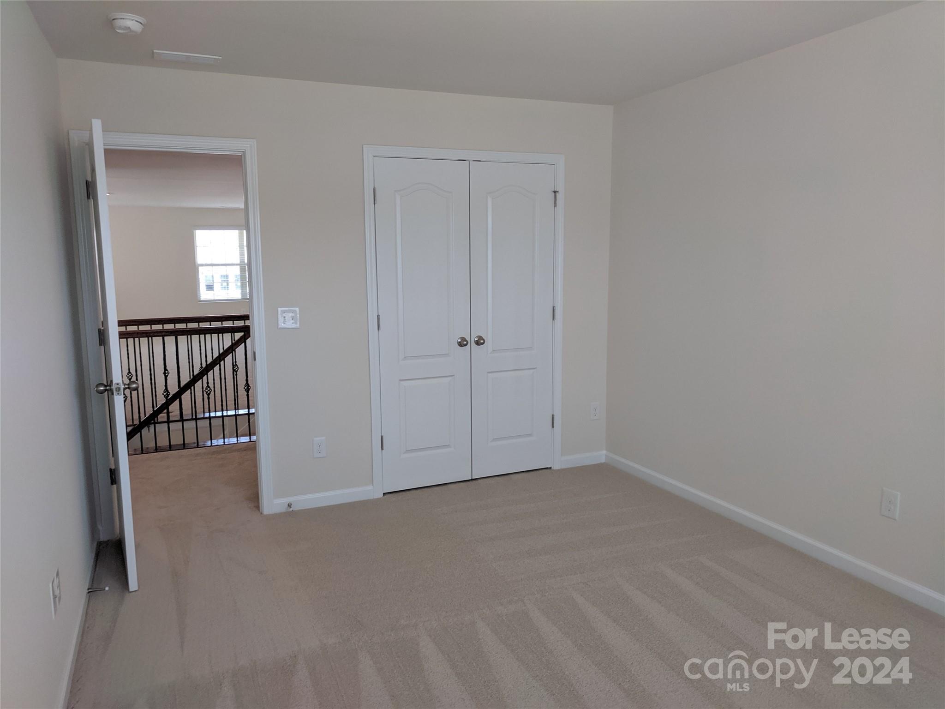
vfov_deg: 53.1
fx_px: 710
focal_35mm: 26
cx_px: 472
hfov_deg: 67.3
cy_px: 354
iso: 113
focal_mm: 4.67
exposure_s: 1/120
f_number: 2
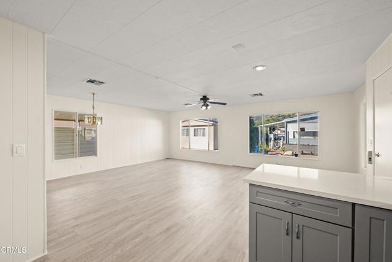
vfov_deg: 81.2
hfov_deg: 104.2
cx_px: 196
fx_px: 152
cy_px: 131
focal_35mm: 14
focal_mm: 14
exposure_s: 1/100
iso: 1250
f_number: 8
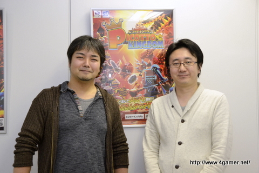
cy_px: 86
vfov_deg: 23.8
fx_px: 410
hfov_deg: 35.1
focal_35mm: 57
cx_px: 130
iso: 560
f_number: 4.2
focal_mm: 38
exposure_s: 1/60
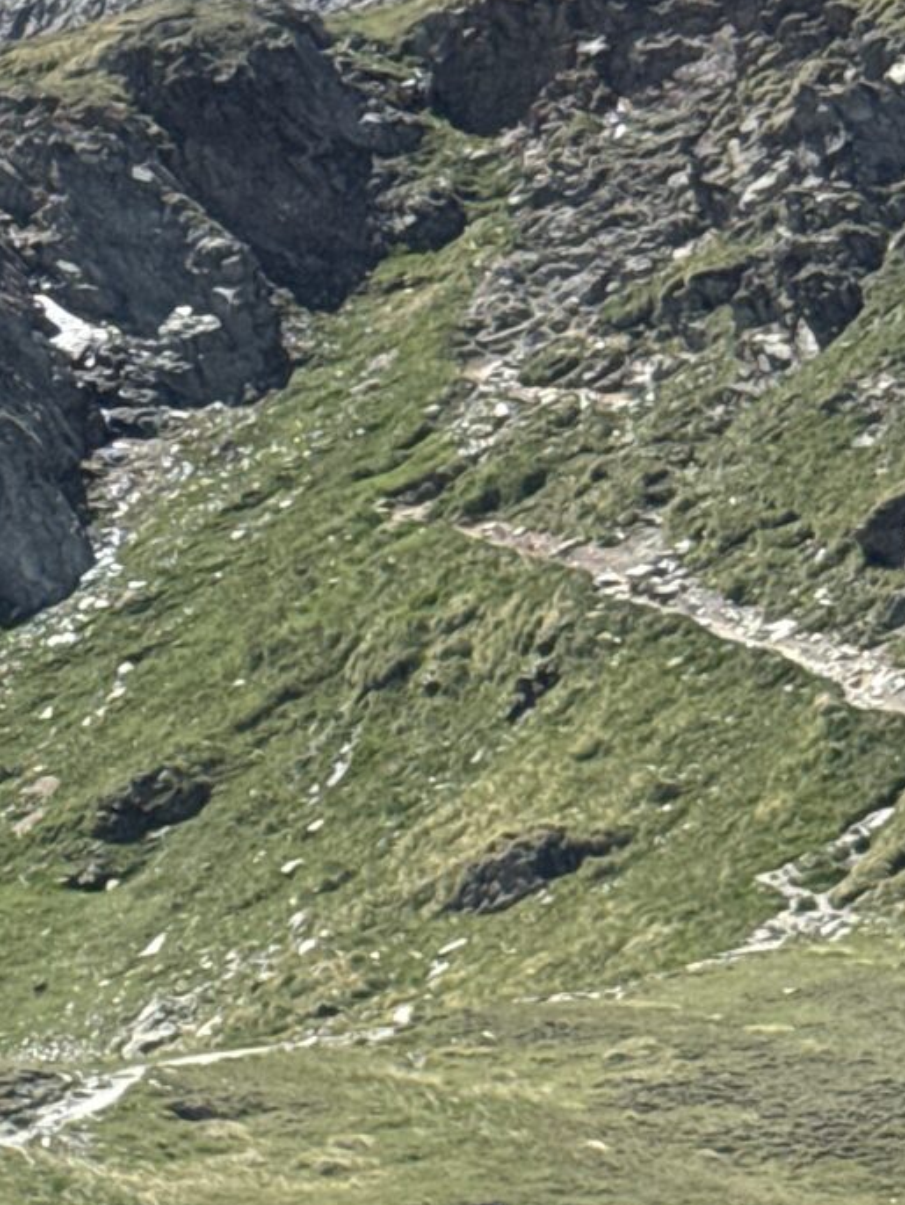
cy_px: 641
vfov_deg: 11.0
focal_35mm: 179
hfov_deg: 8.2
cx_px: -295
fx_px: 6236
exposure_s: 1/6024
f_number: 1.78
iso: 80
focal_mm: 6.76
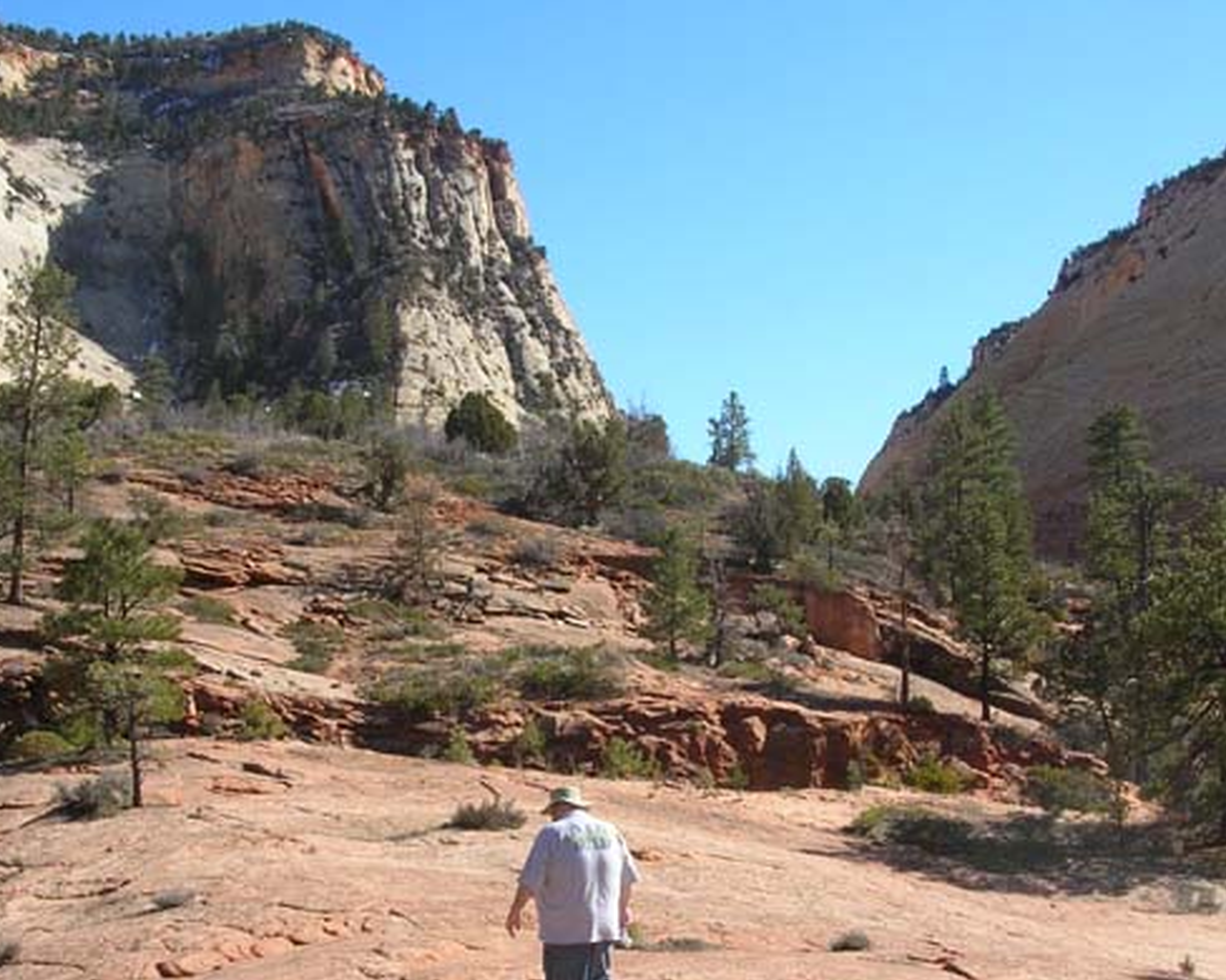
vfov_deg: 27.0
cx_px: 666
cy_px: 650
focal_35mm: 56
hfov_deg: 33.6
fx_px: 2031
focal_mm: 5.8
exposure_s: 1/203
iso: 50
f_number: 5.6
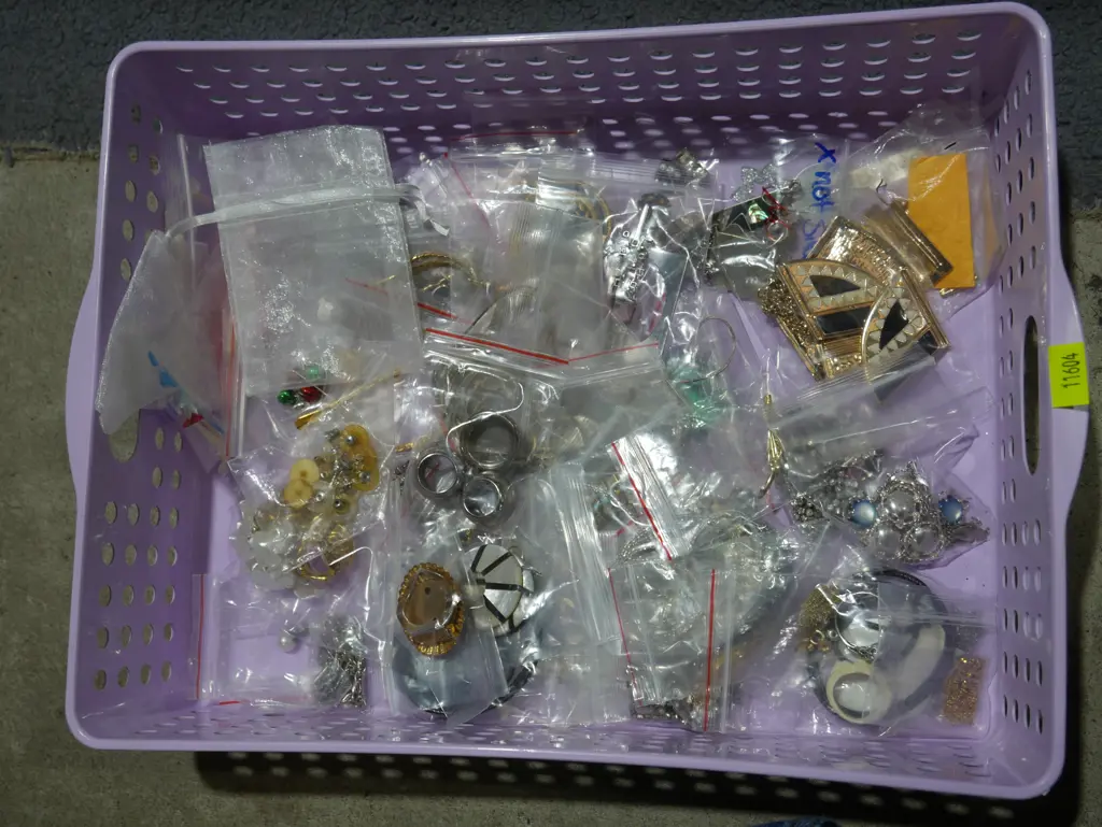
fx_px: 1274
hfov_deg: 46.8
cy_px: 414
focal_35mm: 40
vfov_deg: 36.0
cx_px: 551
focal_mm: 20
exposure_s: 1/100
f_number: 4.5
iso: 200
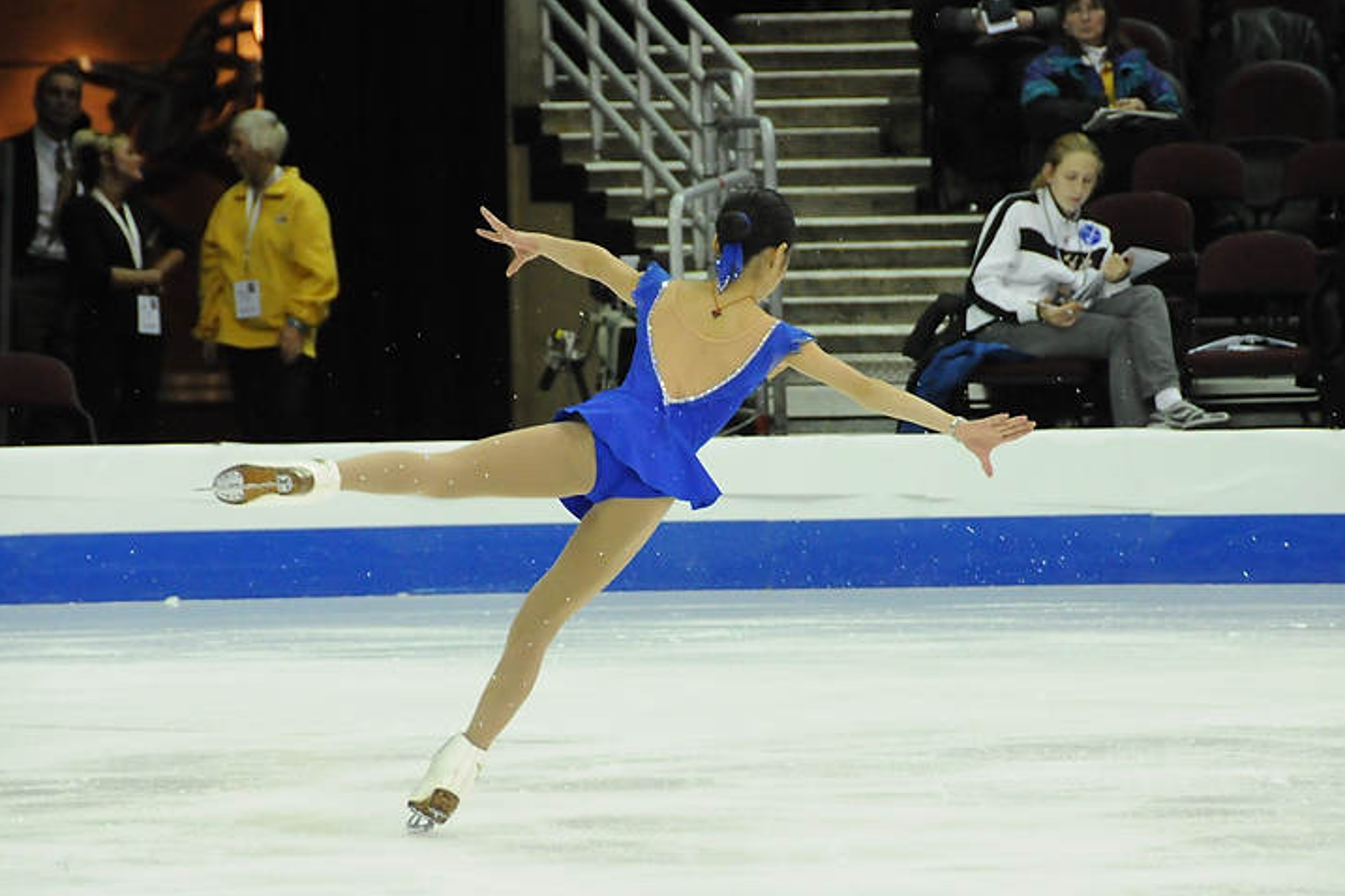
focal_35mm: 251
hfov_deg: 8.2
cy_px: 498
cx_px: 640
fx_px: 9377
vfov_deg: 5.5
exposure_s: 1/800
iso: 3200
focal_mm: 150
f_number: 5.6
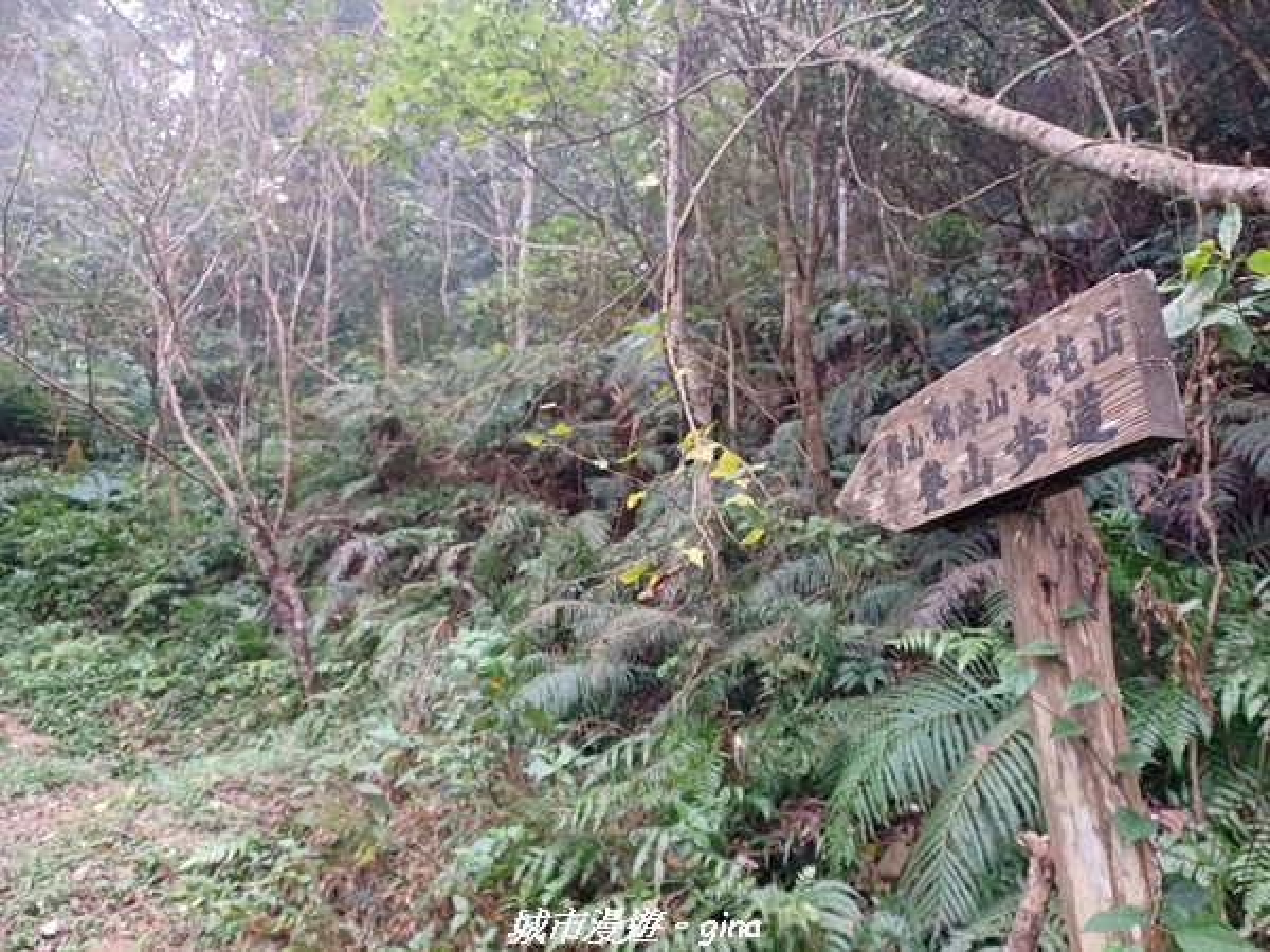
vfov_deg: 54.9
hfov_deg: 69.4
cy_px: 476
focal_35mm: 25
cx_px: 635
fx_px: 917
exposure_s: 1/30
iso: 320
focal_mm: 4.6
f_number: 1.8
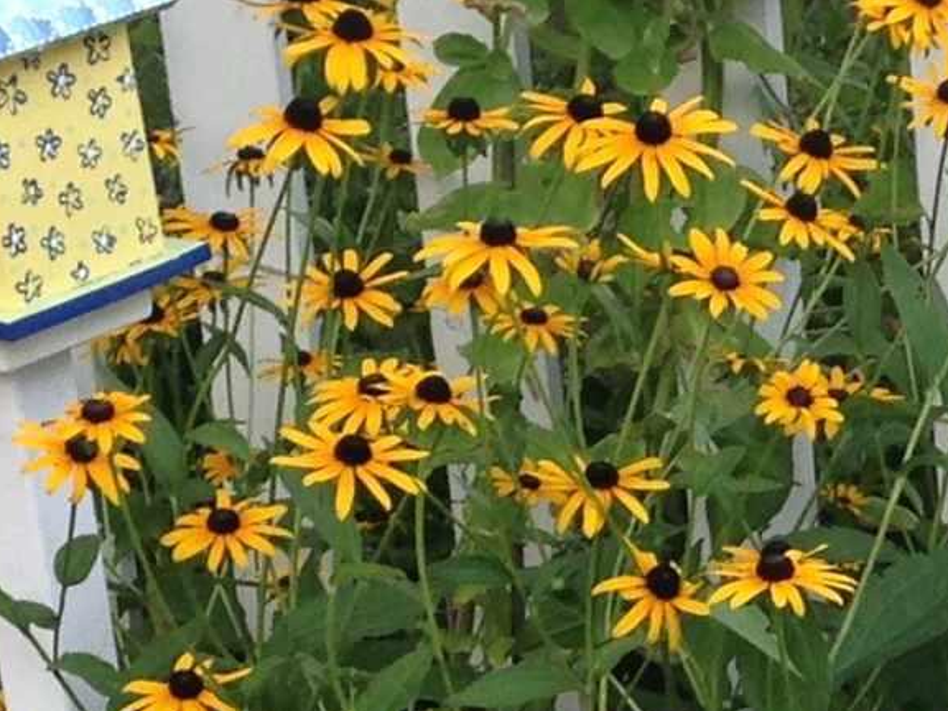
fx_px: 4820
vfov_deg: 8.3
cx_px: 1091
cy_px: 997
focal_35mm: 176
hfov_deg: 11.1
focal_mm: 4.12
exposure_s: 1/120
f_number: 2.4
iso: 50
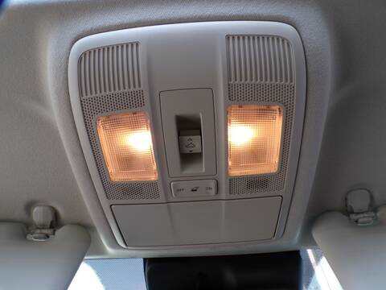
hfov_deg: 71.6
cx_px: 193
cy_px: 145
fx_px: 268
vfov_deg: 56.8
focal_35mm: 24
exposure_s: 1/50
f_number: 4.4
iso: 100
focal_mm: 4.3
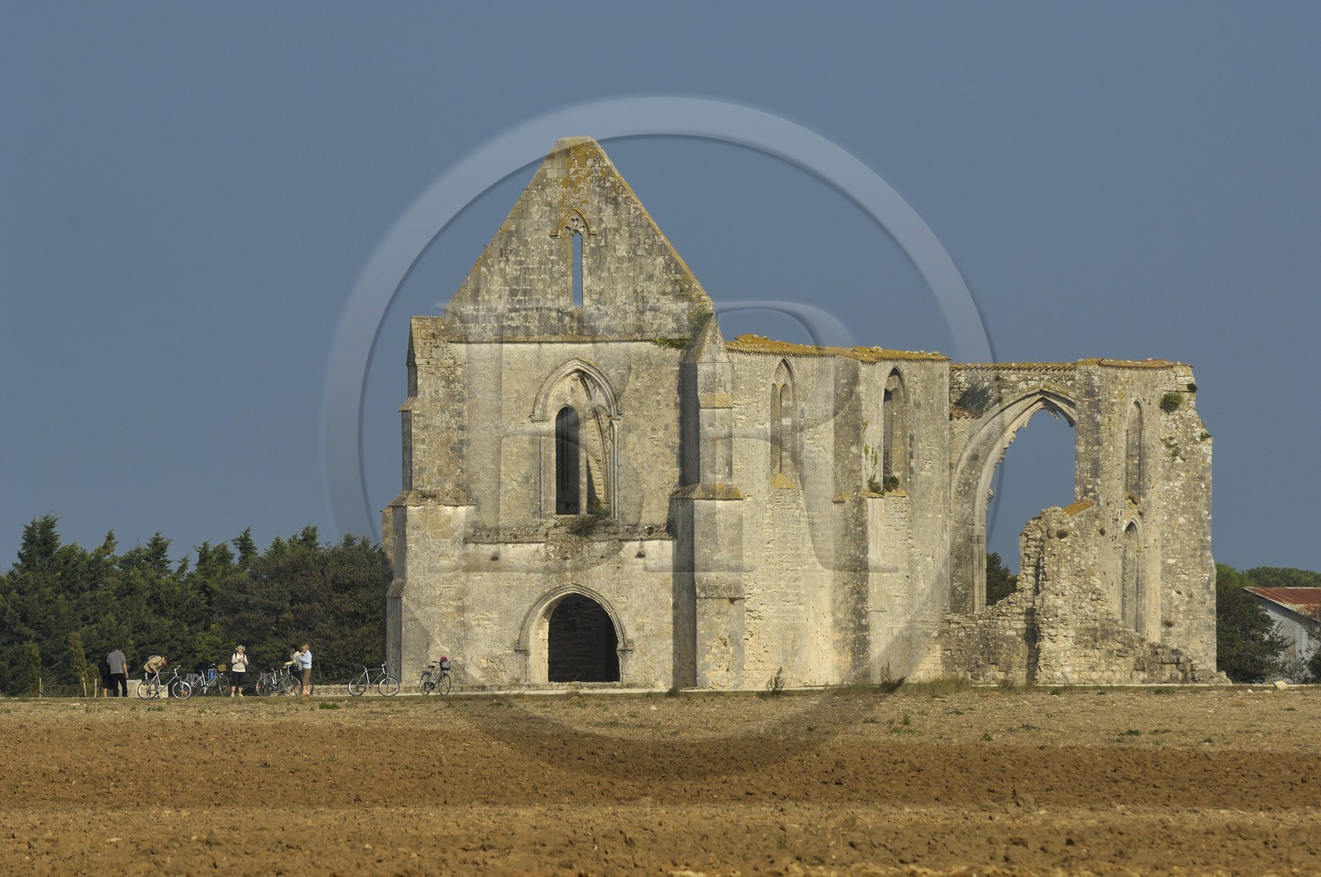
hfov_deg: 7.2
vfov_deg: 4.8
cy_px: 438
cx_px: 660
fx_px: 10443
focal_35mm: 285
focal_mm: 190
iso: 100
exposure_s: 1/400
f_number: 6.7
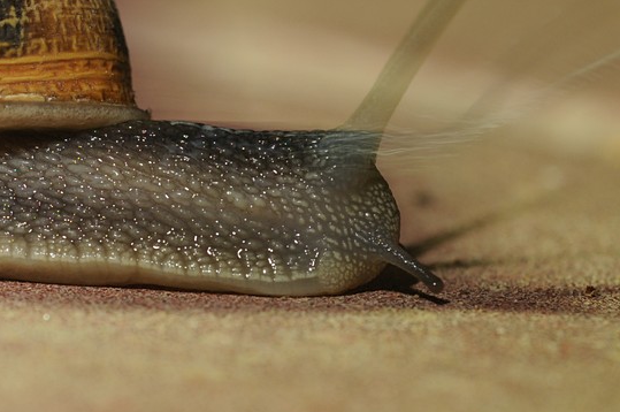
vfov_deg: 6.8
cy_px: 220
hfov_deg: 10.2
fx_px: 3457
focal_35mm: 201
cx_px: 117
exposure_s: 4
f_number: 7.1
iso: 200
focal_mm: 60
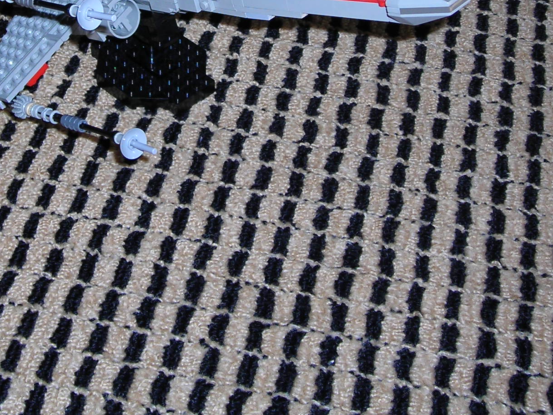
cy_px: -5
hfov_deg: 24.0
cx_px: 181
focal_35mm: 81
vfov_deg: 17.8
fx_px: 1294
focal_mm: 6.3
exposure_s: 1/60.1
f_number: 3.2
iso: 50
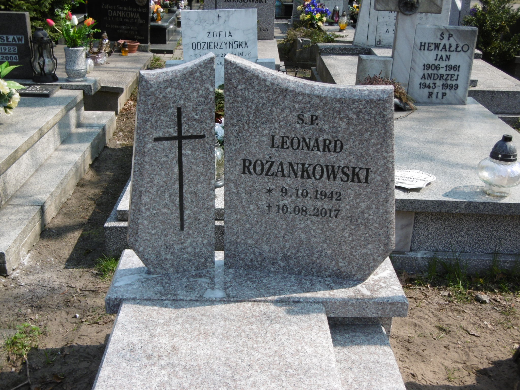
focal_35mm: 43
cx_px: 260
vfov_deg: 33.6
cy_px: 195
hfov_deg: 43.9
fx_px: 646
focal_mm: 7.7
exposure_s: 1/500
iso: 100
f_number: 3.8
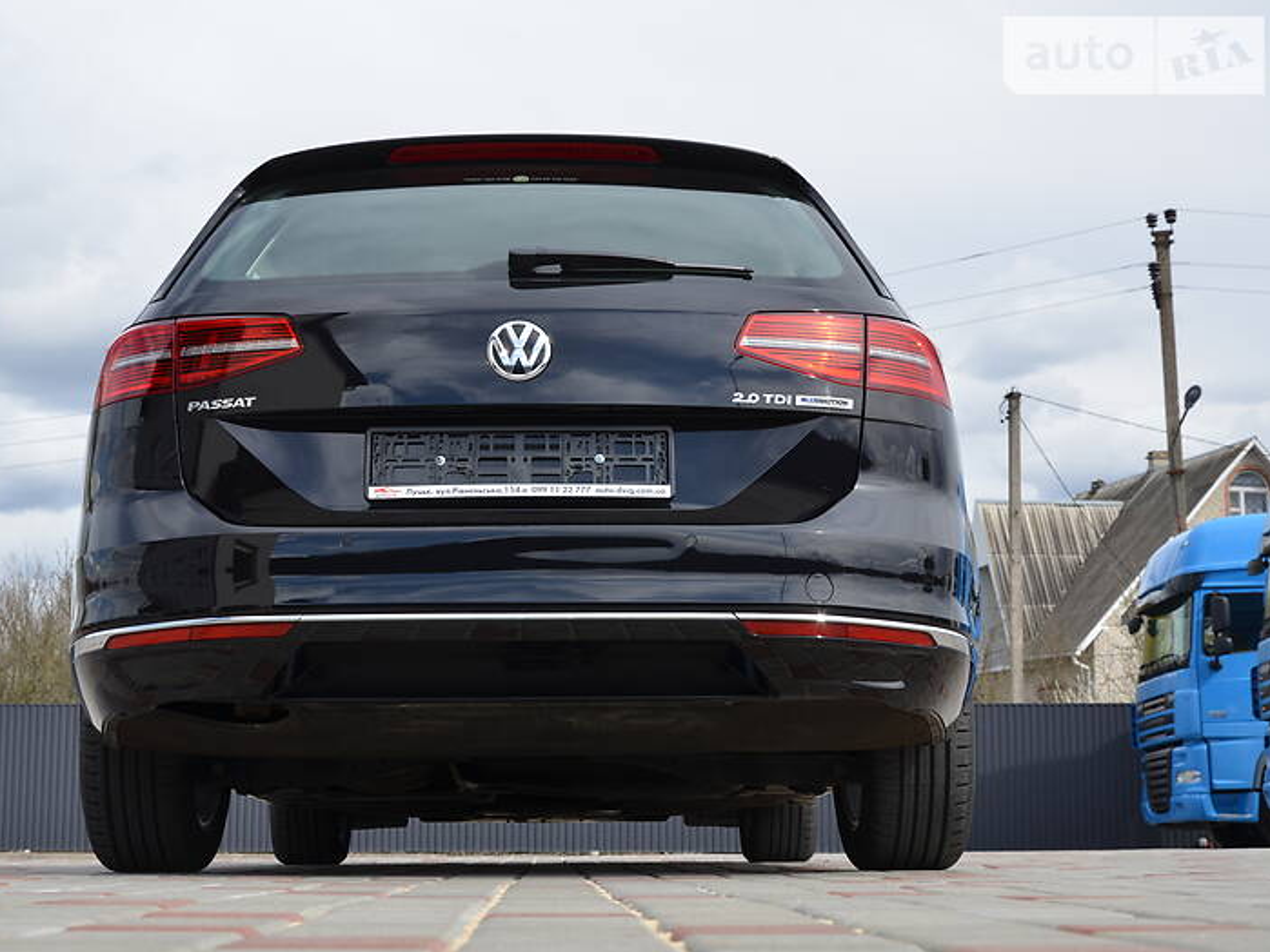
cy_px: 476
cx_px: 565
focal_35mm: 56
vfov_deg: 26.1
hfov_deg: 34.3
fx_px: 2054
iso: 160
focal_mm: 34
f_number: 8
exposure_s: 1/250
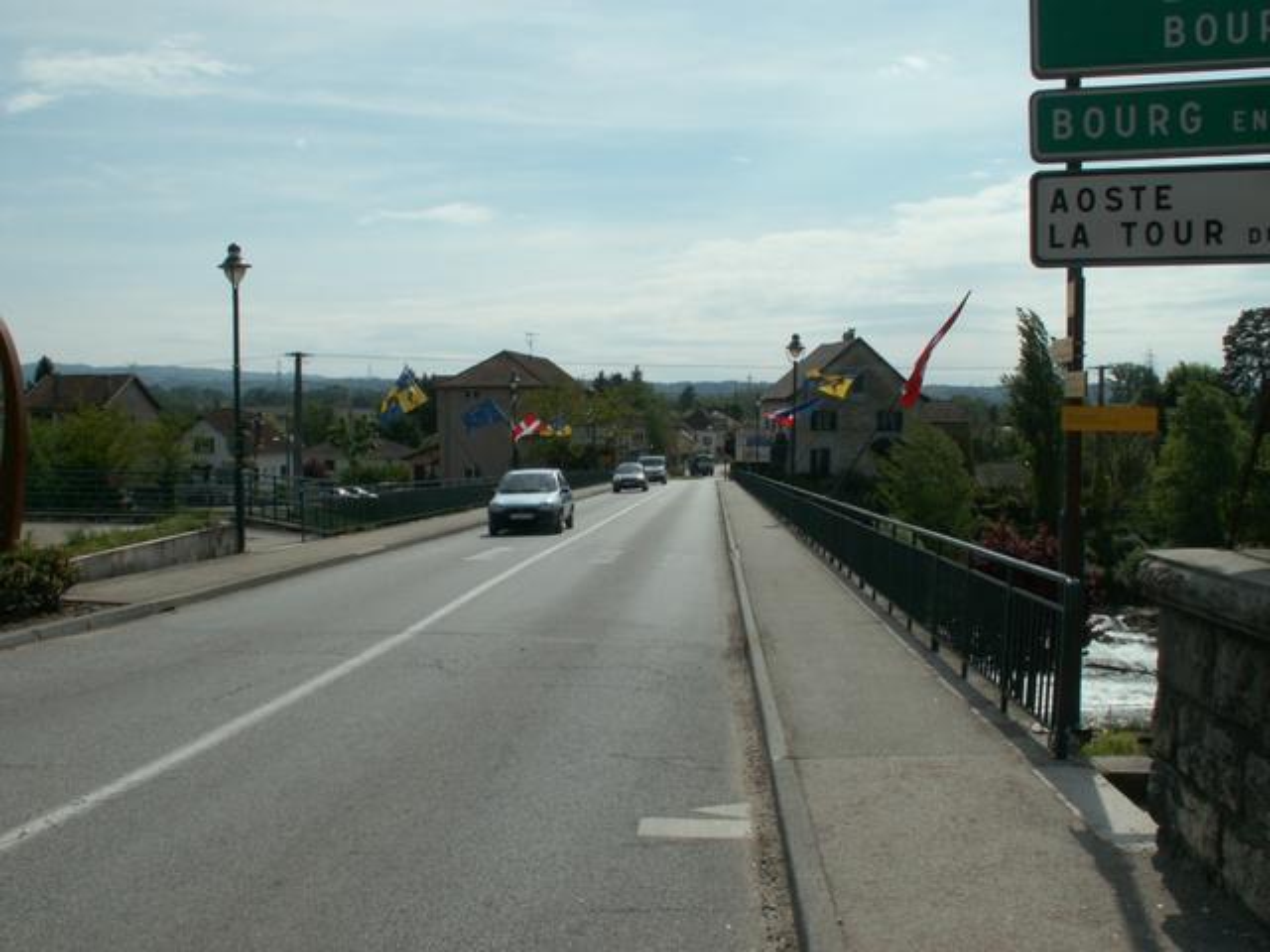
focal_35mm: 35
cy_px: 476
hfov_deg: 52.6
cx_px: 635
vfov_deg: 40.7
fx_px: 1284
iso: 50
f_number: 8
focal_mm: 5.86
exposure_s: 1/400
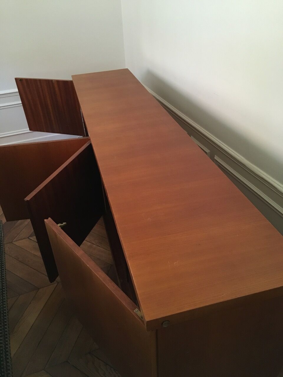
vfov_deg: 61.7
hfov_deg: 48.2
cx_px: 142
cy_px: 188
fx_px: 316
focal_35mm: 29
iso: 200
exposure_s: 1/17
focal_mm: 4.15
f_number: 2.2
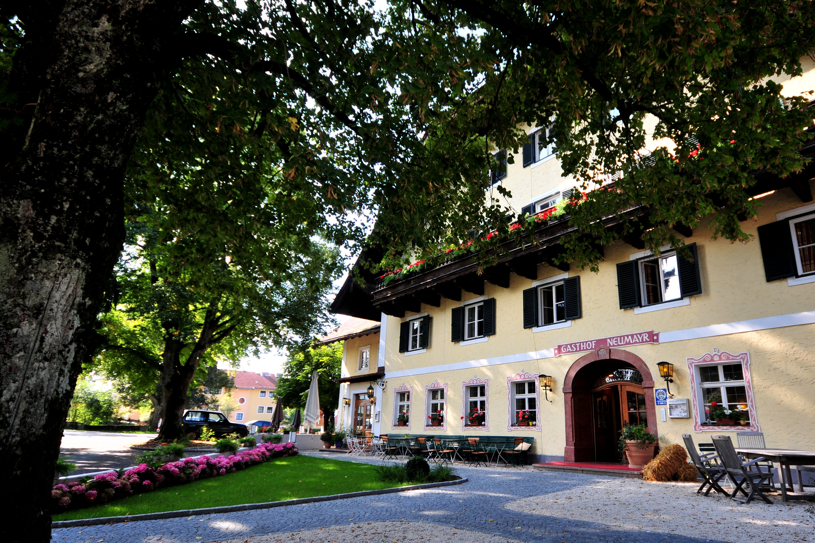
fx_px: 390
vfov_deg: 69.6
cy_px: 272
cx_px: 408
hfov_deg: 92.4
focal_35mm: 17
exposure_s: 1/160
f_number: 6.3
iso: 200
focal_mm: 11.5
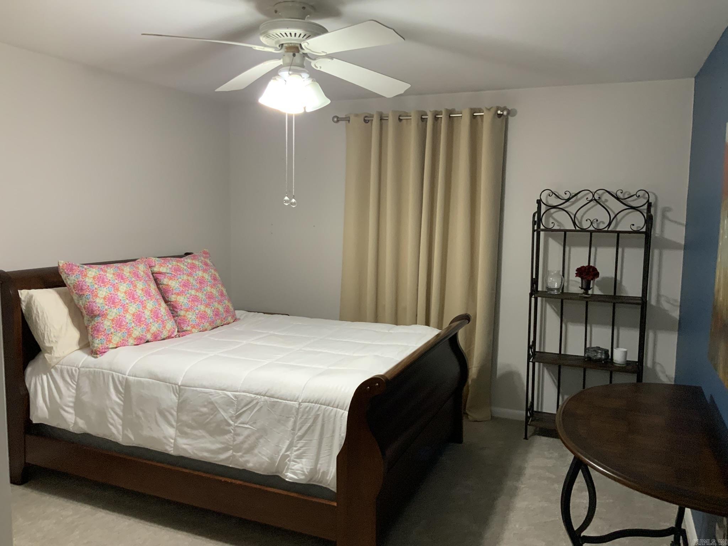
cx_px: 364
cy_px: 273
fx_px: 610
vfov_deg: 48.2
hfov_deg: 61.7
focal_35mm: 29
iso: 160
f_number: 1.8
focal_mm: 3
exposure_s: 1/60
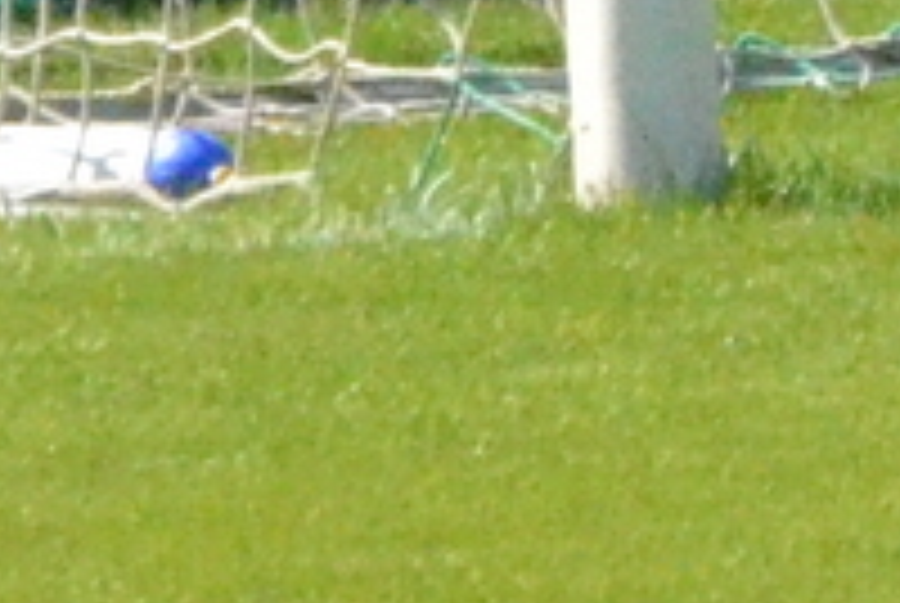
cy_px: -214
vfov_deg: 0.5
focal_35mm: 2699
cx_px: 2088
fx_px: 67574
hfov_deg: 0.8
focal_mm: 300
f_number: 11
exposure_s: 1/8000
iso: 6400
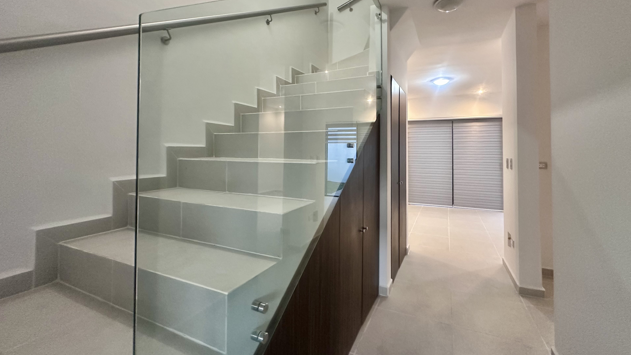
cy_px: 144
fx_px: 268
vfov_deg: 66.5
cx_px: 327
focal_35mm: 16
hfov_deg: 99.3
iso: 400
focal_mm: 2.22
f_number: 2.2
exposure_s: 1/60
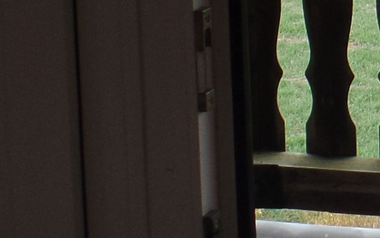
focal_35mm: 146
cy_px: -179
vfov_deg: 8.7
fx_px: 1512
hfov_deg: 13.2
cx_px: 635
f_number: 3.2
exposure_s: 1/125
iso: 80
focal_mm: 4.1
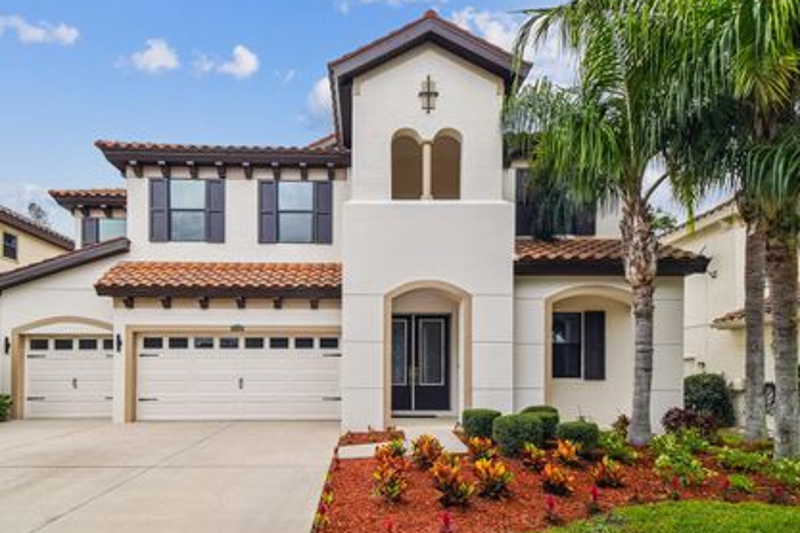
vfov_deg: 67.2
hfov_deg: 89.7
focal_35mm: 18
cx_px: 357
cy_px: 294
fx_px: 400
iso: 100
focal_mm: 10
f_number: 7.1
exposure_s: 1/125
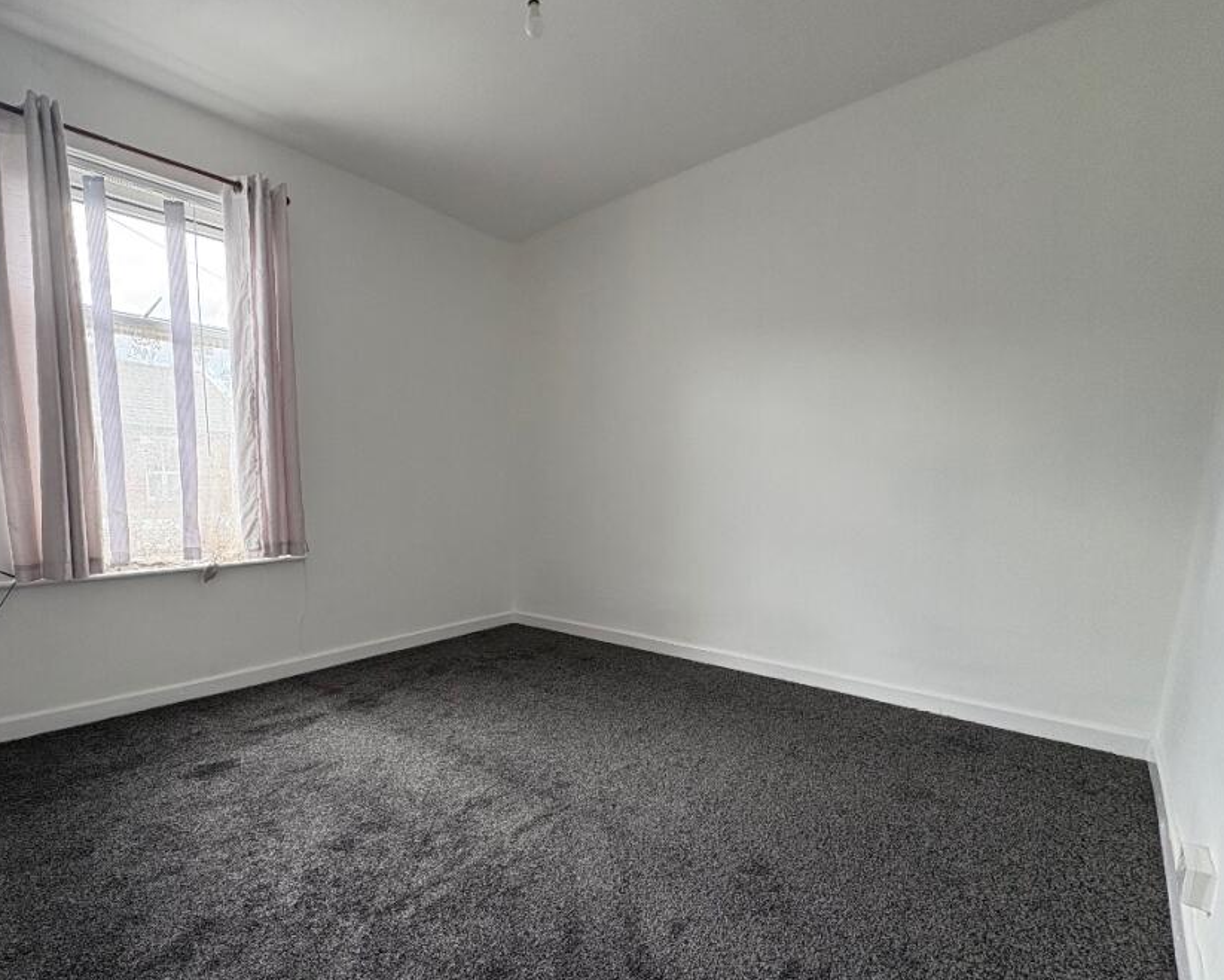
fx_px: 616
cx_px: 483
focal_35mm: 17
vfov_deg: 76.5
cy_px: 564
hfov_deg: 88.4
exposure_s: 1/99
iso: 125
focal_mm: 2.22
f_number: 2.2
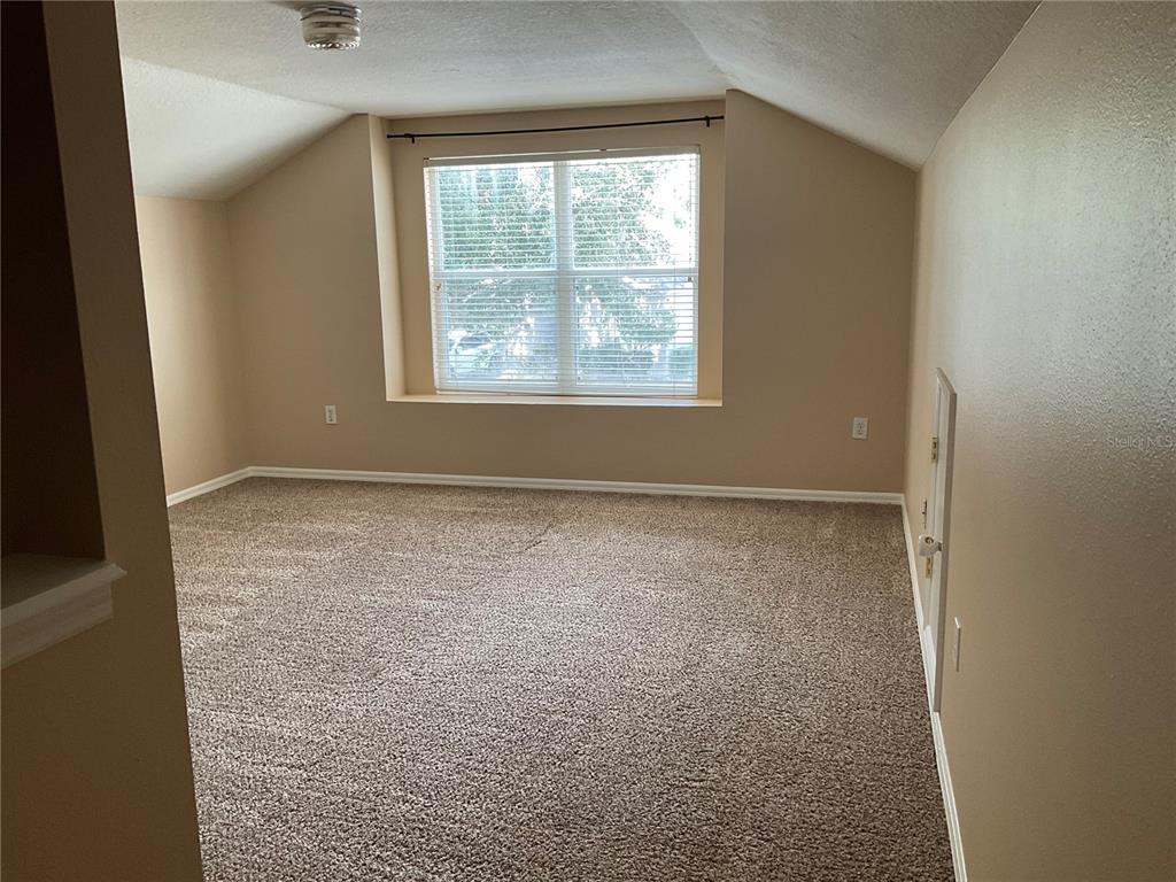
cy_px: 441
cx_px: 588
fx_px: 985
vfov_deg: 48.2
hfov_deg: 61.7
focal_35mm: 29
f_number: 1.8
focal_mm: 3
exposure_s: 1/60
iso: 64
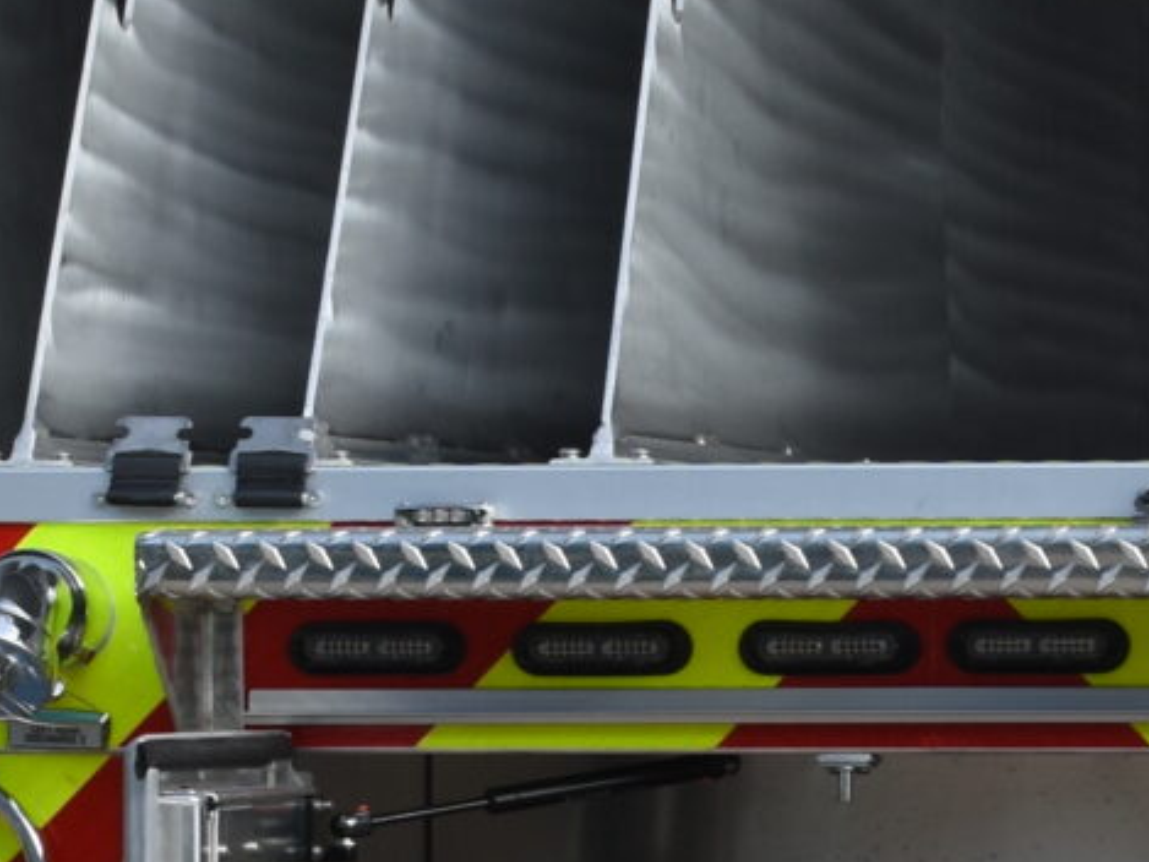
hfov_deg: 7.2
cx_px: 1011
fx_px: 9151
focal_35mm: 276
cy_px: 713
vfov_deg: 5.4
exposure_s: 1/125
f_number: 5.6
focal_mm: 35
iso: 200
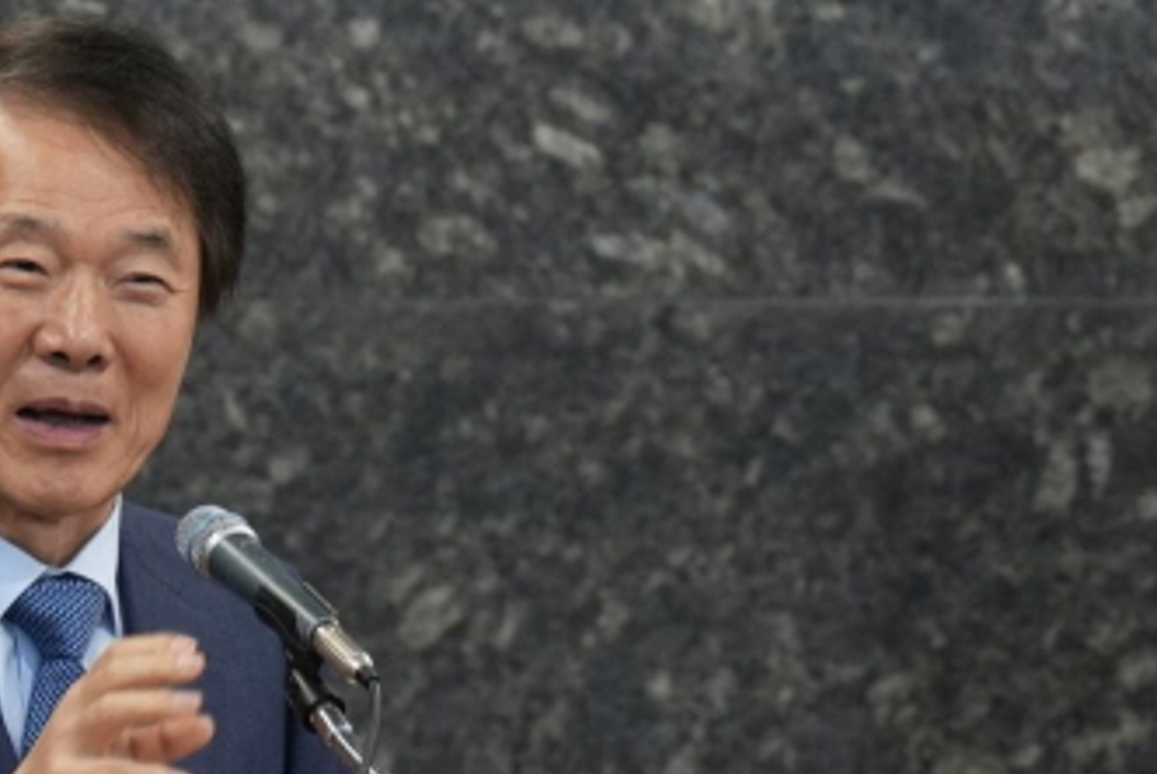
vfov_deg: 2.4
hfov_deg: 3.6
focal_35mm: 578
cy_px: 539
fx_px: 18592
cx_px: 136
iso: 2000
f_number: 4
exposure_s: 1/125
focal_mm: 200
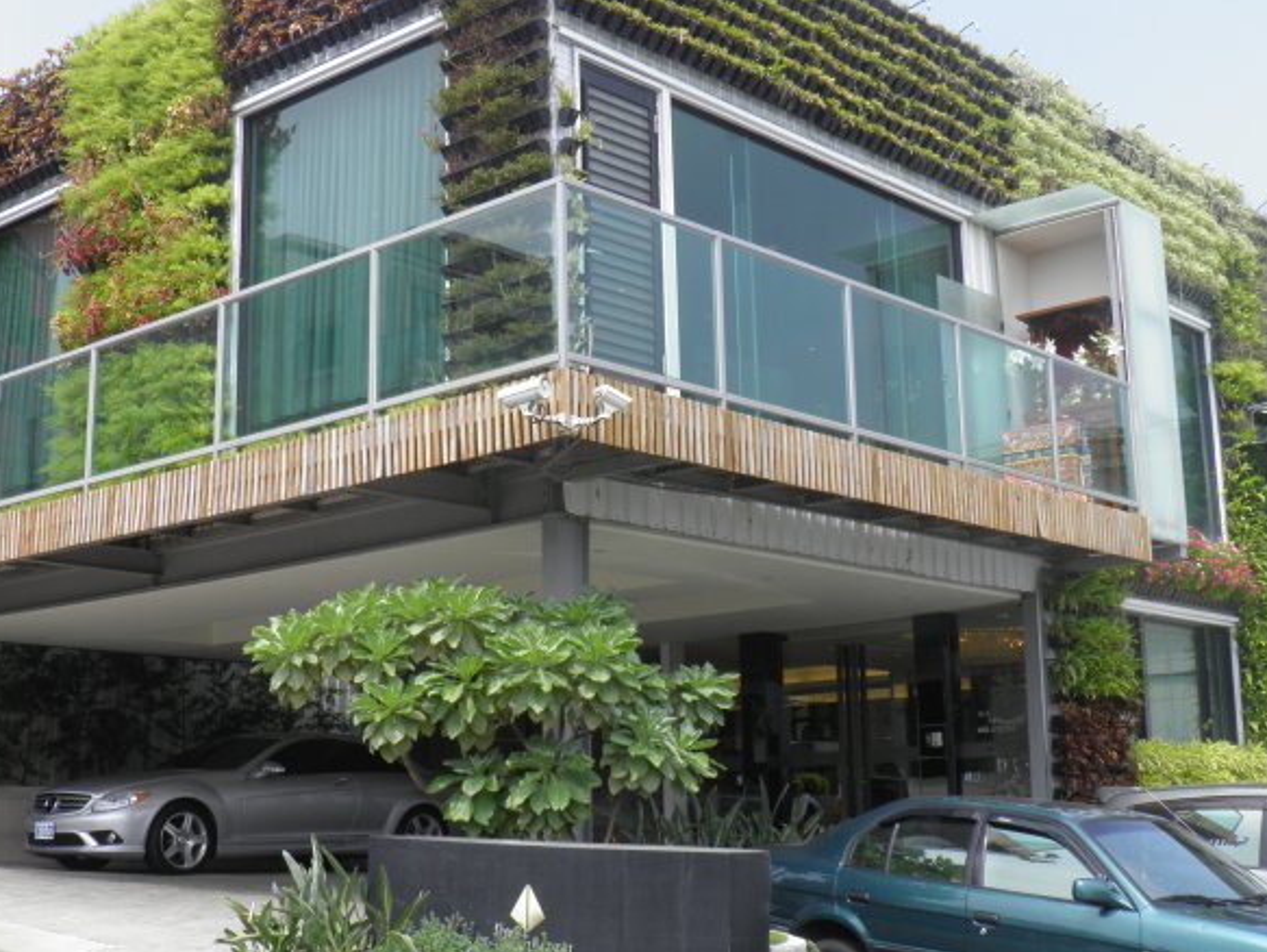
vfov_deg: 30.3
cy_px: 459
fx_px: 1758
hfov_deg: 39.5
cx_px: 543
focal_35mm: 48
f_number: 5.5
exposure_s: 1/200
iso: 50
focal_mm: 6.3
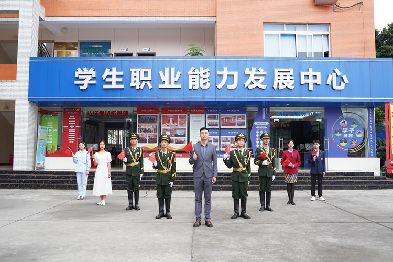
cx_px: 196
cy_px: 131
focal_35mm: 31
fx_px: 338
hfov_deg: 60.3
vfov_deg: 42.3
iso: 400
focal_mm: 31
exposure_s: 1/160
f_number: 5
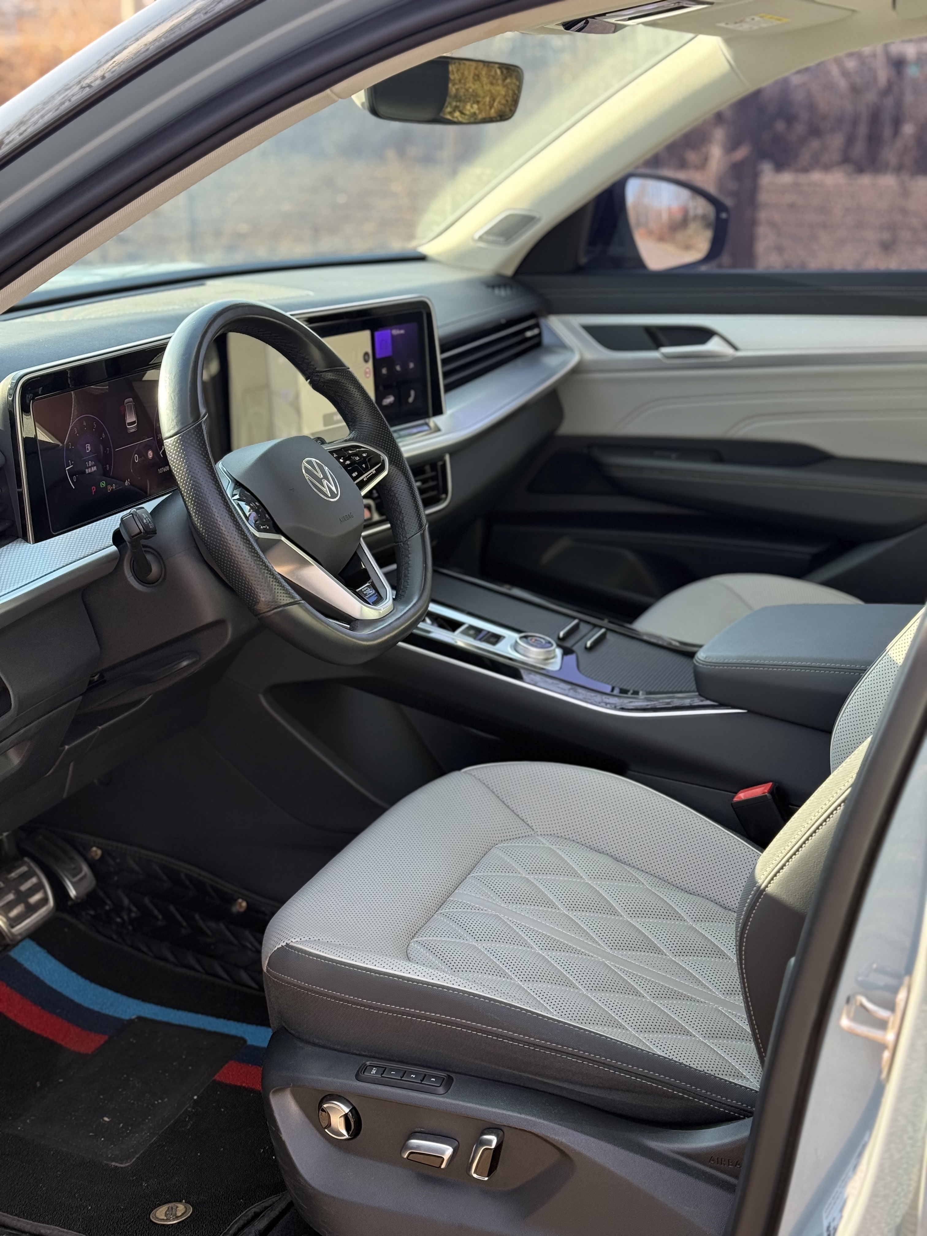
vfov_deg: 39.7
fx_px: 1714
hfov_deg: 30.3
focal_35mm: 48
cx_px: 464
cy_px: 618
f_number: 1.78
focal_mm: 6.76
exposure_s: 1/242
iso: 100
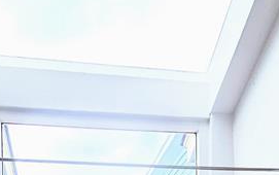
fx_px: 297
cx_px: 116
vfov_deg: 22.3
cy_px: 303
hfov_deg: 50.1
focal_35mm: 39
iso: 80
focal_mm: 2.2
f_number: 2.2
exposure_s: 1/207
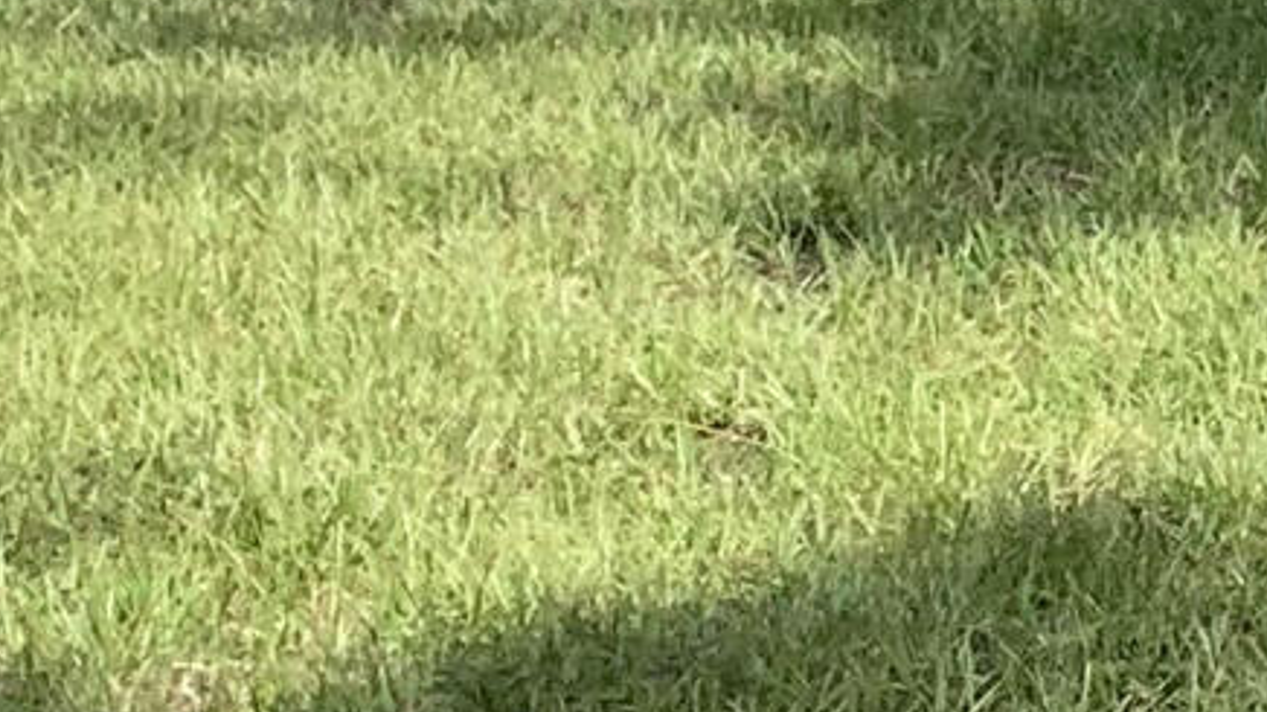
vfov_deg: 6.1
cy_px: -607
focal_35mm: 195
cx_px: 3638
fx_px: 6550
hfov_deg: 9.1
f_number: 1.8
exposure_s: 1/1779
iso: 25
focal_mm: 4.25
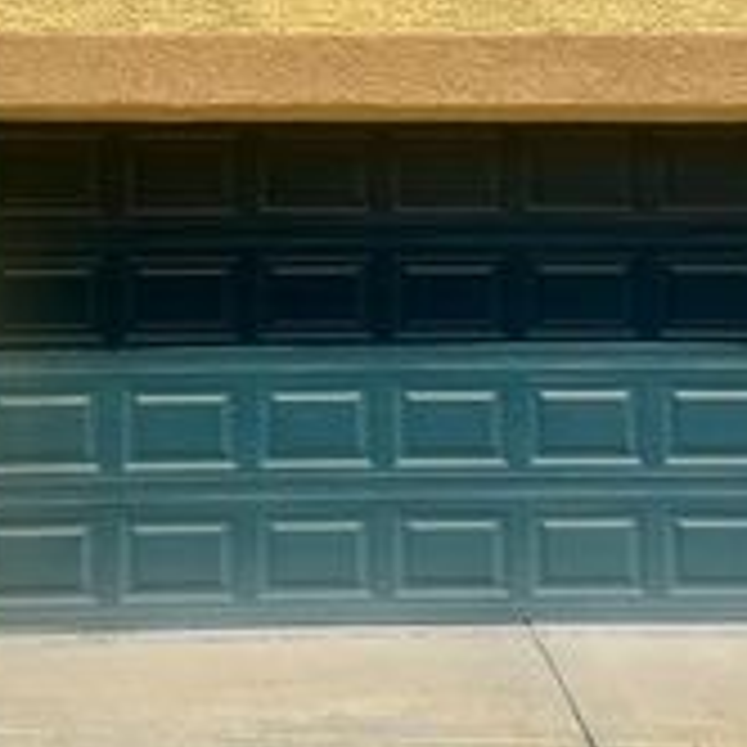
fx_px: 1563
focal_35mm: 64
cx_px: 338
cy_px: 155
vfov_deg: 26.4
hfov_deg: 26.9
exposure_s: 1/7576
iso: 80
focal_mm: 6.86
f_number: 1.78
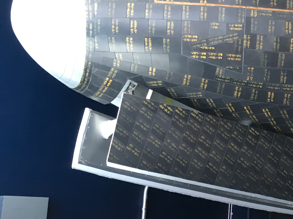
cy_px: 86
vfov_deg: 18.2
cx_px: 408
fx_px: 686
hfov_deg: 21.2
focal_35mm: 81
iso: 64
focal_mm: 4.15
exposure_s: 1/30
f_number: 2.2
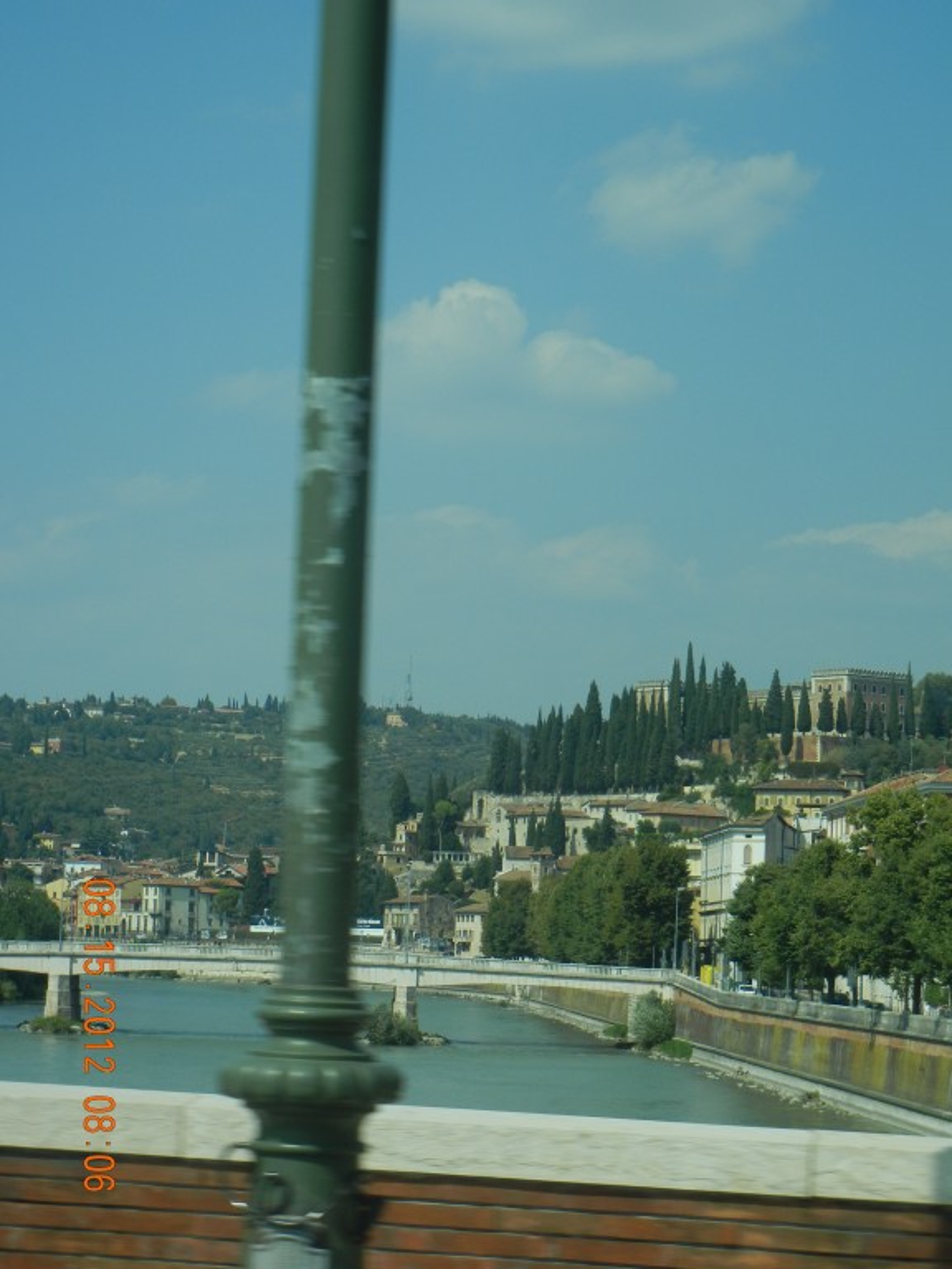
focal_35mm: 102
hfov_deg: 14.5
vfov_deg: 19.3
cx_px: 476
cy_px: 634
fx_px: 3740
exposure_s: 1/290
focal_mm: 18.3
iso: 160
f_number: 9
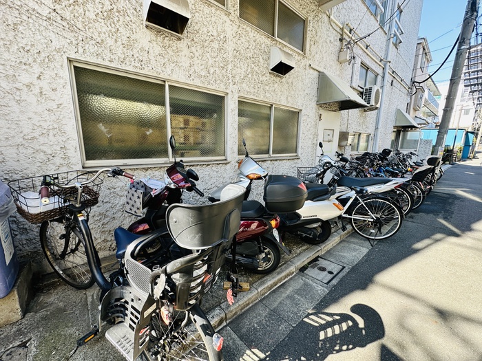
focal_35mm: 14
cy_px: 180
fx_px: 195
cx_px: 241
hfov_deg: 102.1
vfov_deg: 85.7
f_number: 2.2
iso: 40
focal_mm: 2.22
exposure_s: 1/160
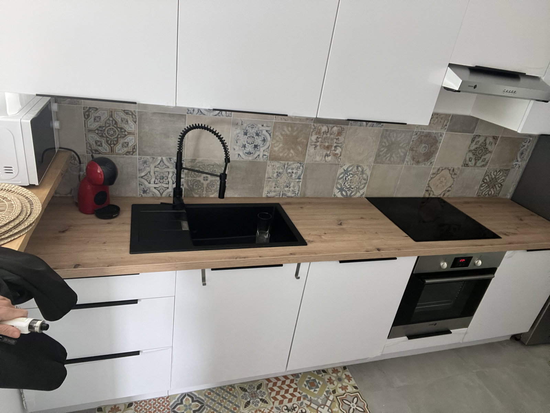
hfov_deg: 73.9
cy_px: 206
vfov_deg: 58.9
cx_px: 275
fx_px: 365
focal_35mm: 23
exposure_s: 1/60
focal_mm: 2.71
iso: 160
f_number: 2.2
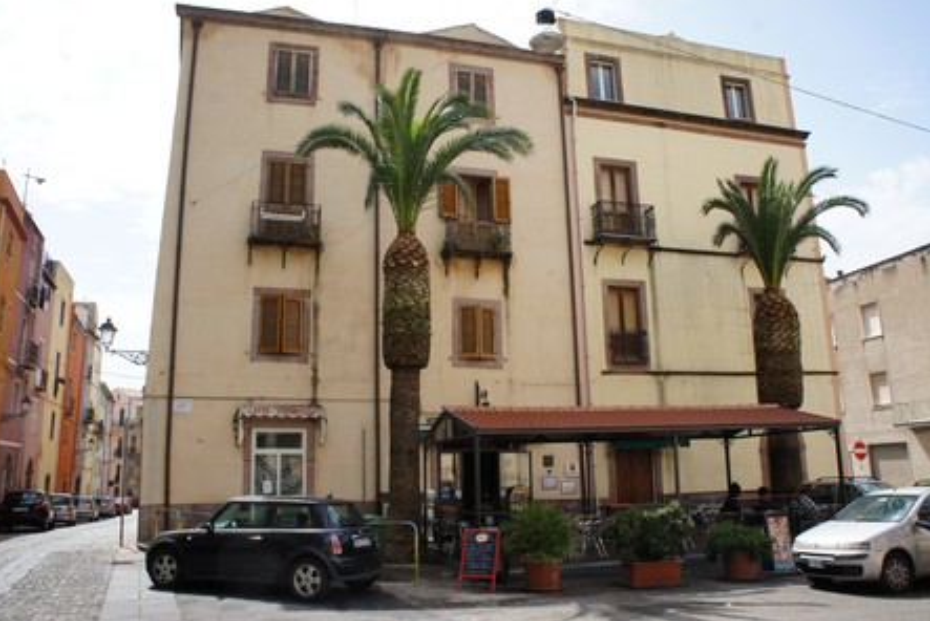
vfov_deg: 46.5
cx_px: 474
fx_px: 724
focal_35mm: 28
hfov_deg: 65.4
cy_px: 304
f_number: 11
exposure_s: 1/160
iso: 200
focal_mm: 18
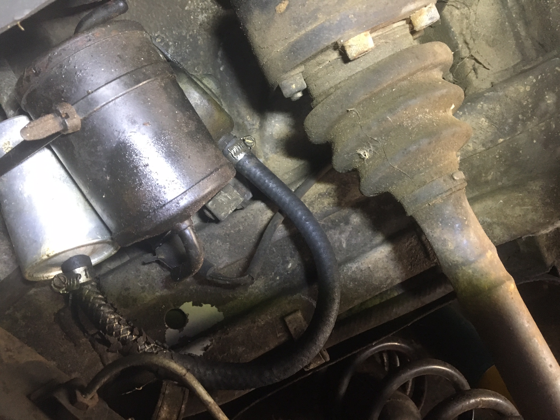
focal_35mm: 29
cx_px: 280
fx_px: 469
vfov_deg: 48.2
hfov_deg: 61.7
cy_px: 210
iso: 200
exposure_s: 1/20
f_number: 2.2
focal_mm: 4.15
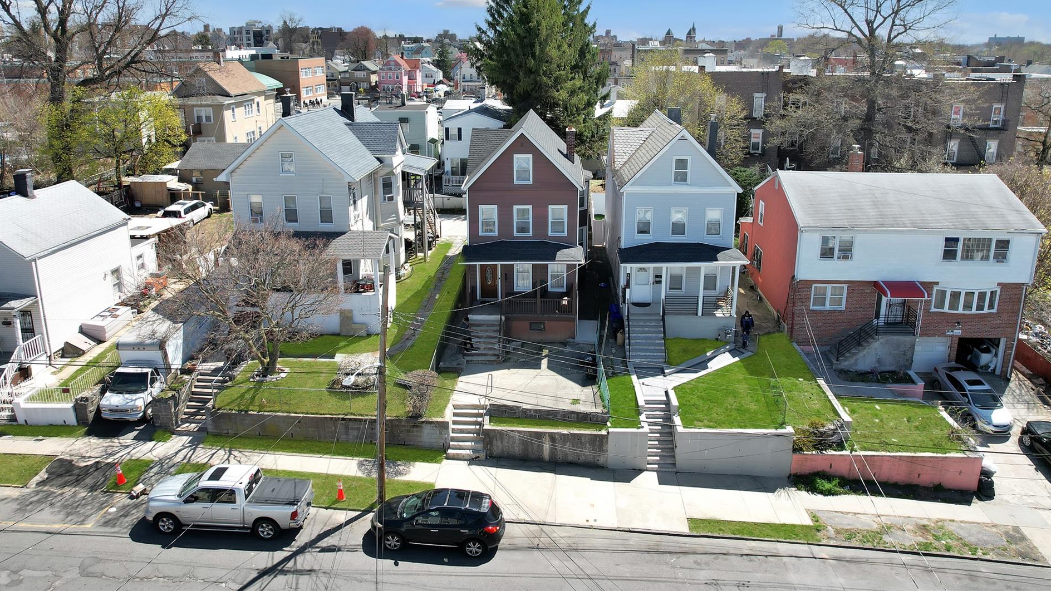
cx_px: 523
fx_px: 697
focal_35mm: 25
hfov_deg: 74.1
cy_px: 212
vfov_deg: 45.5
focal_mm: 8.38
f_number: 2.8
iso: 200
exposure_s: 1/1500
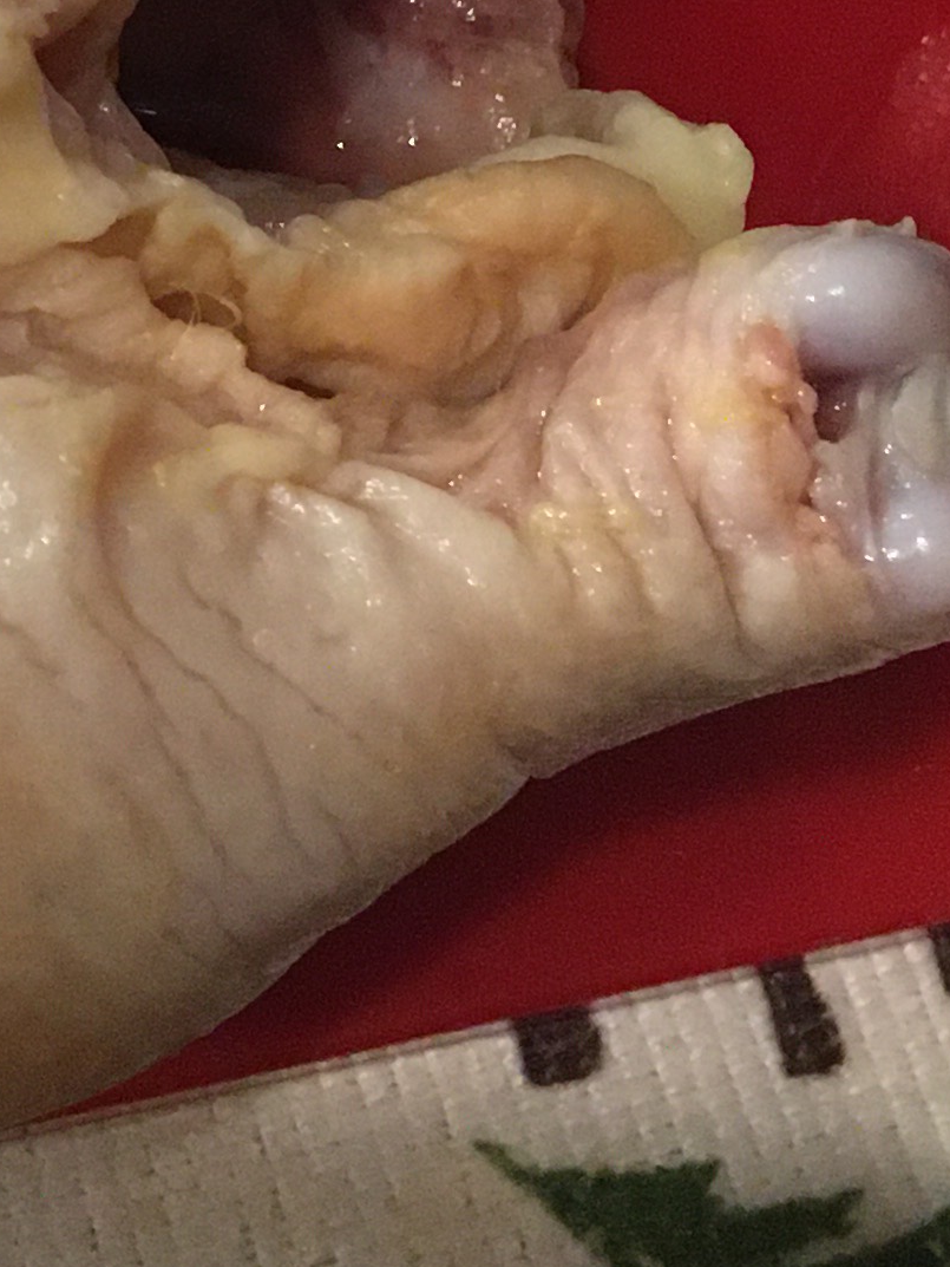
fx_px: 3988
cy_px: -815
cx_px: -460
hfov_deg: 12.9
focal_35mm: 109
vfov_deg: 16.0
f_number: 2.2
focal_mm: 4.15
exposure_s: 1/30
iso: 200
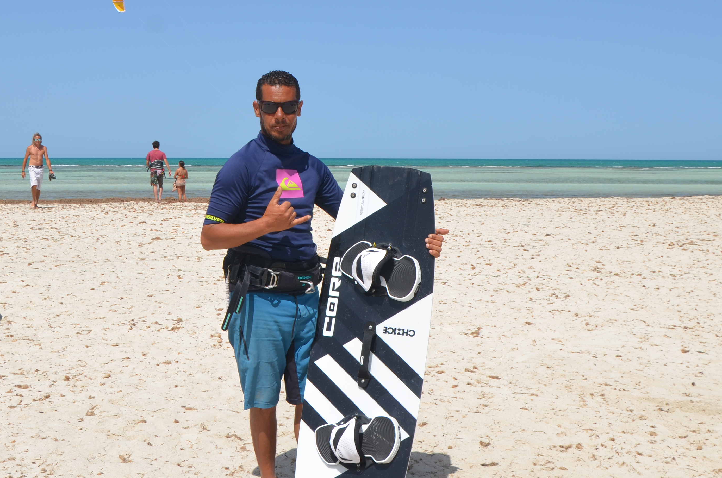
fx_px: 961
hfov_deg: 41.0
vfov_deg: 27.8
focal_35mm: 48
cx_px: 297
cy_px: 168
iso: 100
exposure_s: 1/320
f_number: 9
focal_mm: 18
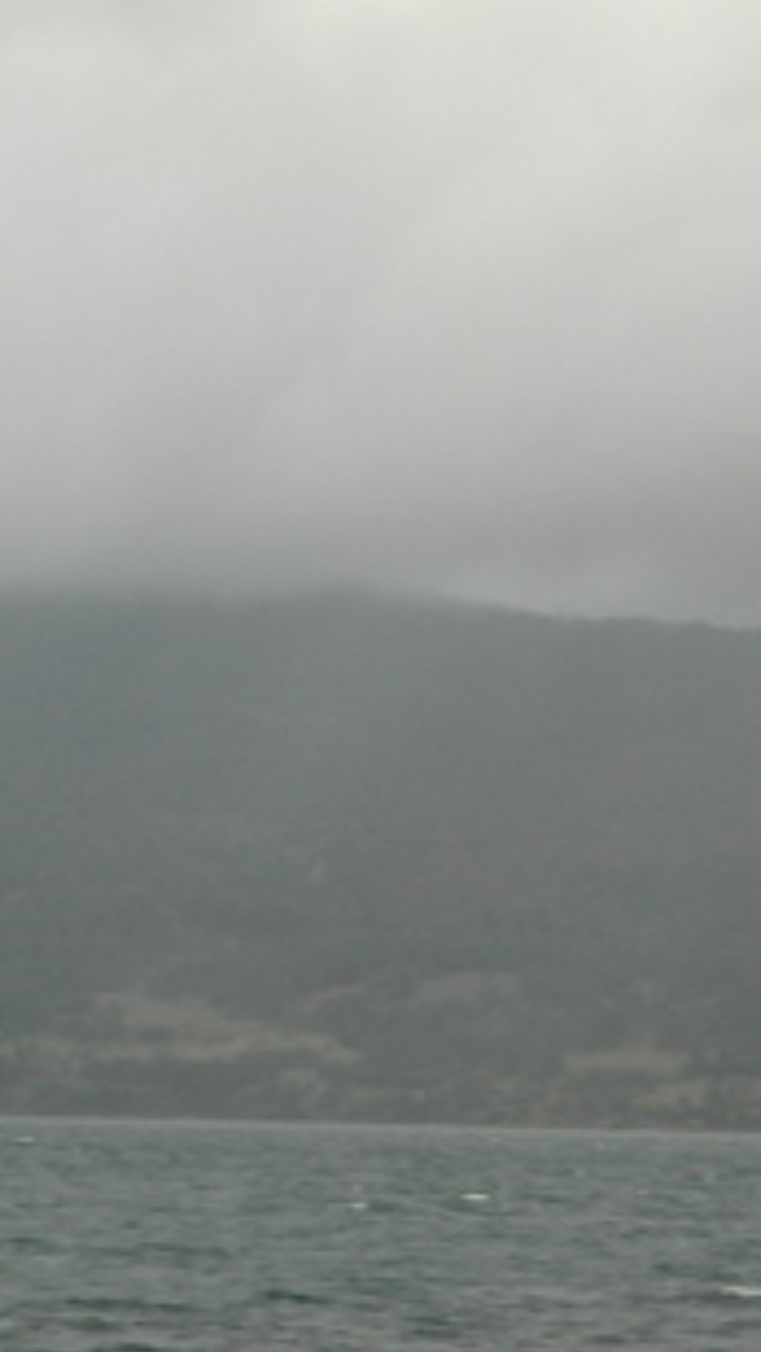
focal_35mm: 161
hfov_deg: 7.4
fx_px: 5771
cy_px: 547
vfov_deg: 13.4
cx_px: 1124
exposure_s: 1/60
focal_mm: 10.2
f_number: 3.8
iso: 80
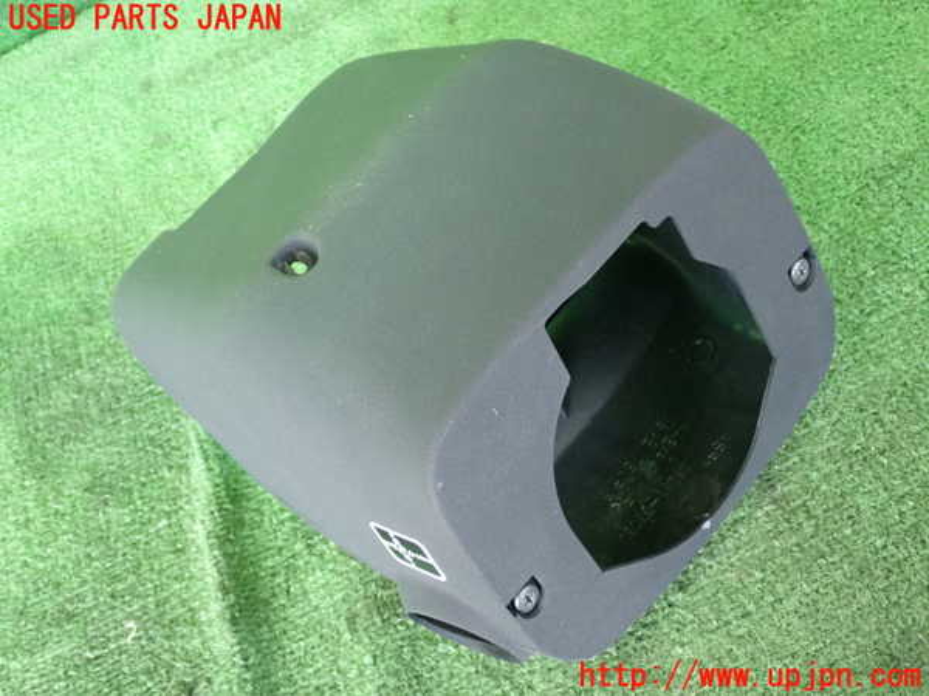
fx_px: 1181
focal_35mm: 44
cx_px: 464
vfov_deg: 32.9
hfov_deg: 42.9
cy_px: 348
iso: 1250
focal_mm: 7.84
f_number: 2.9
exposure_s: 1/125
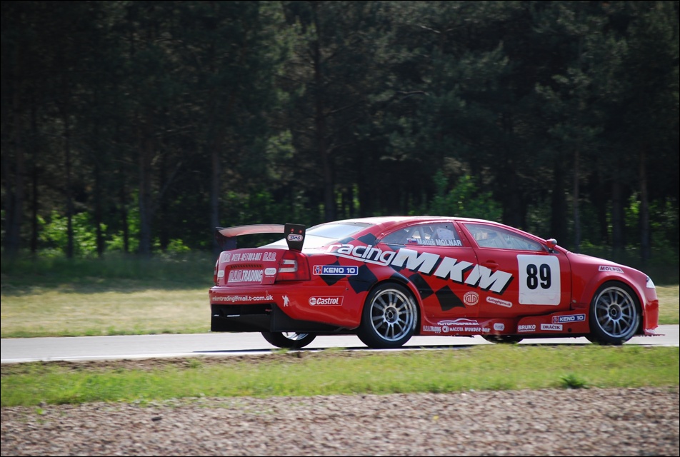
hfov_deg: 10.9
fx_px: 3551
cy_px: 228
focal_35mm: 188
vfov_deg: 7.4
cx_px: 340
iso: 200
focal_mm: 125
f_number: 5
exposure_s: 1/640
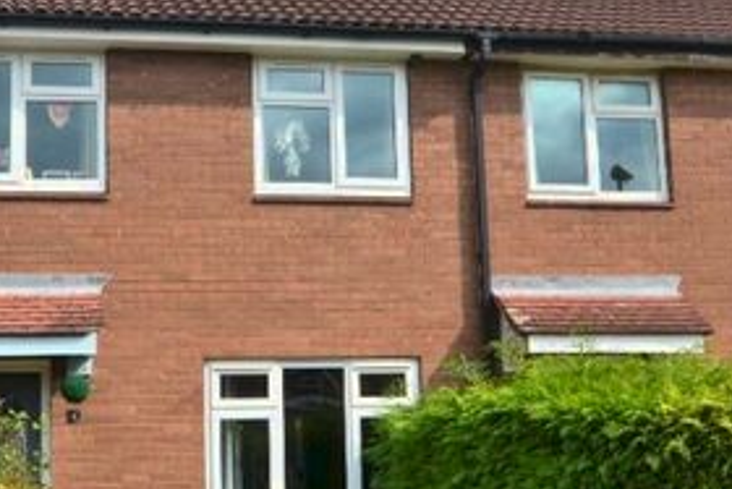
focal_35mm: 60
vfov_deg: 22.6
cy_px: 289
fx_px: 1221
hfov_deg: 33.1
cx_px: 238
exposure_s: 1/250
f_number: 10
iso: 400
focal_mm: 16
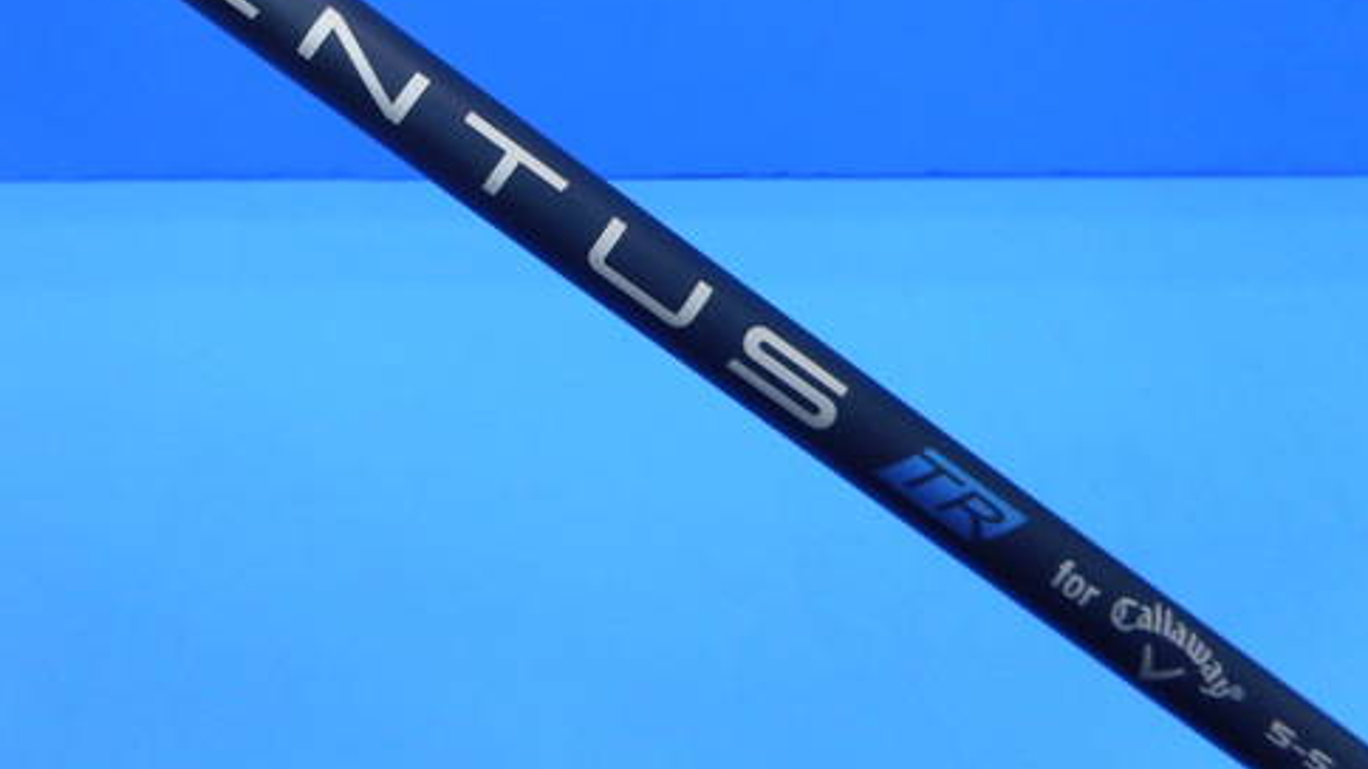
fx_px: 1306
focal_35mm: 36
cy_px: 206
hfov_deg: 55.0
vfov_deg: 32.3
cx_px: 562
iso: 125
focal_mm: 4.5
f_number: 3.7
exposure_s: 1/30
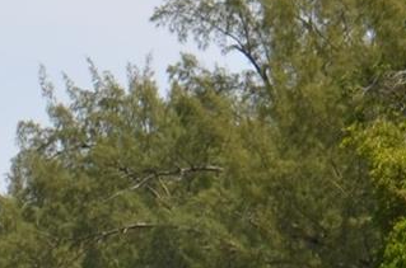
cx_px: -452
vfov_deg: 3.3
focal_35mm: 404
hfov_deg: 5.0
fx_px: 4545
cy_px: 663
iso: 100
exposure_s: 1/250
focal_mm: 42
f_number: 8
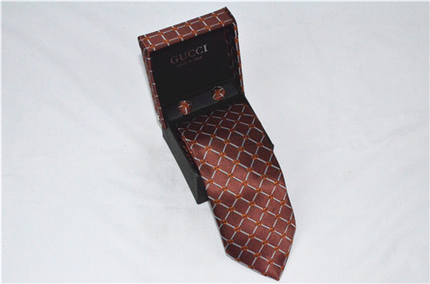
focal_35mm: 60
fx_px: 714
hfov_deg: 33.5
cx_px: 215
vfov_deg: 22.5
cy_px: 142
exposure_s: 1/250
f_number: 29
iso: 6400
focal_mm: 40
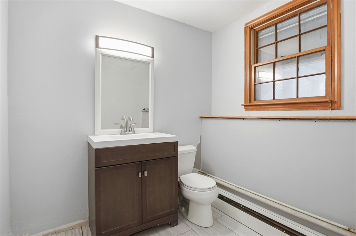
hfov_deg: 95.1
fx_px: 163
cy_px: 118
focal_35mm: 16
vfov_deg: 71.9
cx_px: 178
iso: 800
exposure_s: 1/200
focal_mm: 11
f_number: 7.1
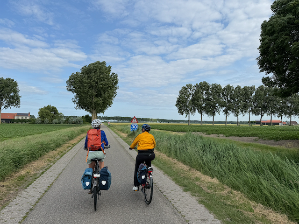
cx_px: 150
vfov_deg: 56.8
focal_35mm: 24
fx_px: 207
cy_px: 112
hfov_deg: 71.6
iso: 80
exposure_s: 1/4673
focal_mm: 6.76
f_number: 1.78
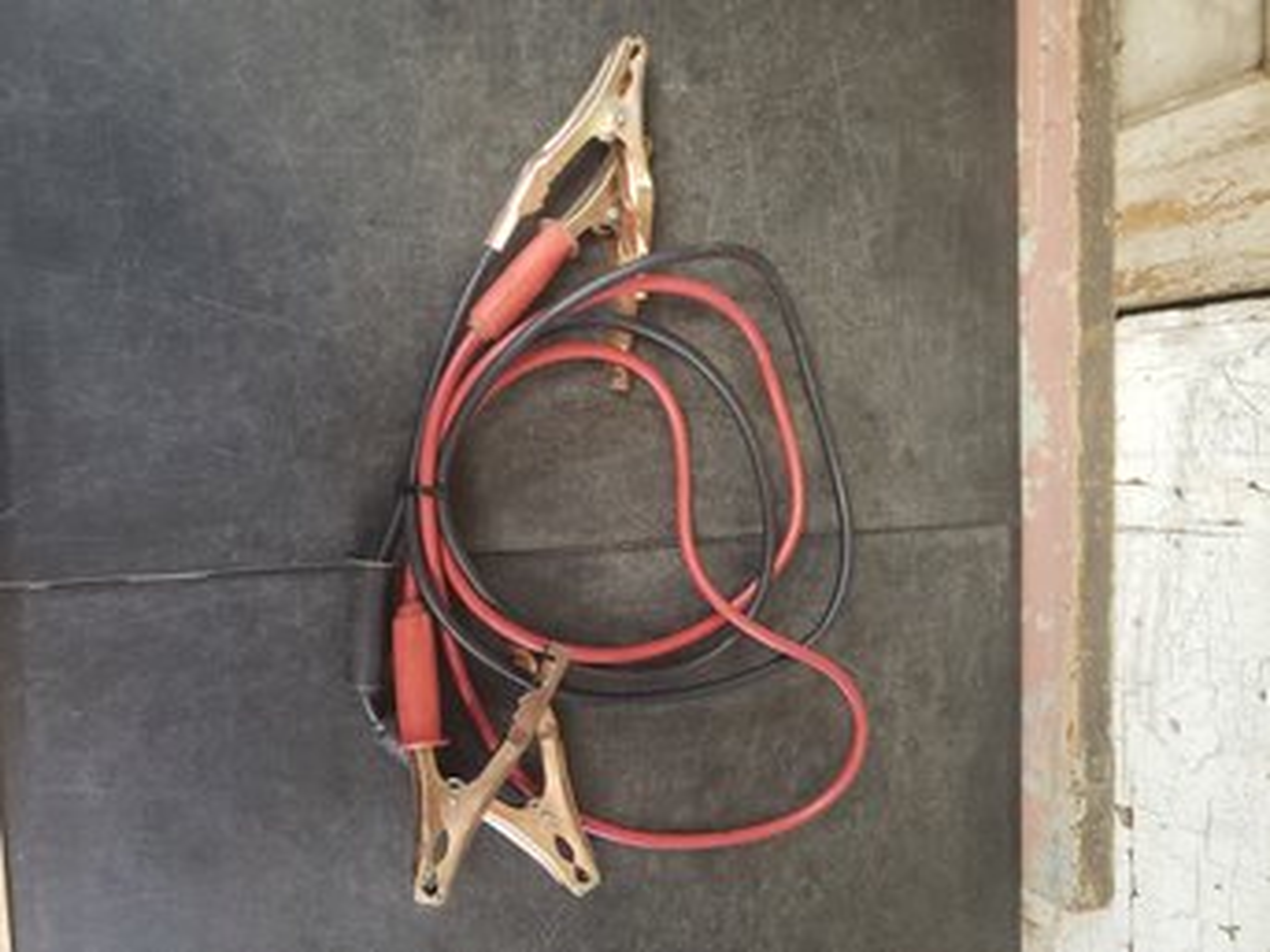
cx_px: 635
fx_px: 954
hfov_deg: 67.3
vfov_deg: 53.0
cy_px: 476
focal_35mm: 26
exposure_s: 1/20
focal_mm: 4.3
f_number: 1.5
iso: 250
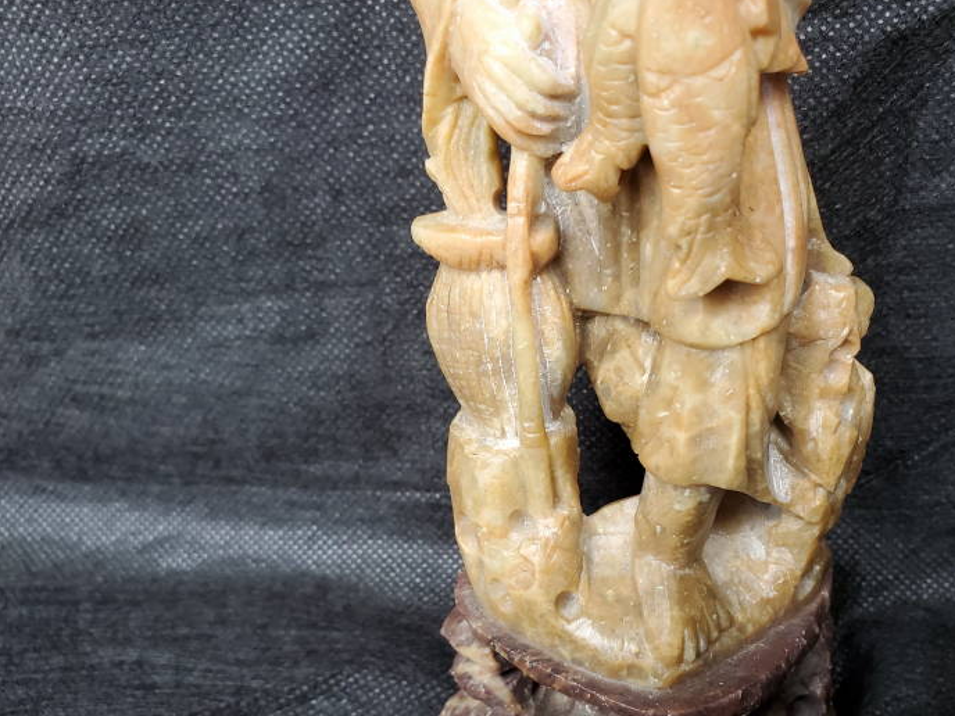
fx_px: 938
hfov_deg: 53.7
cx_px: 554
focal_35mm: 34
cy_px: 429
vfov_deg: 41.6
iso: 320
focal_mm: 4.3
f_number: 2.4
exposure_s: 1/40
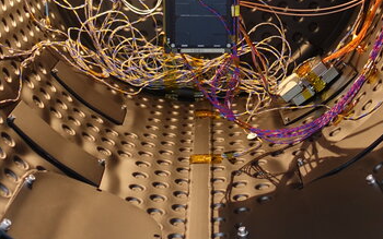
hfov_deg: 30.6
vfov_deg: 18.5
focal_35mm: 67
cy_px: -39
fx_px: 700
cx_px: 207
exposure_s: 1/30
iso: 125
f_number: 2
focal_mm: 8.8
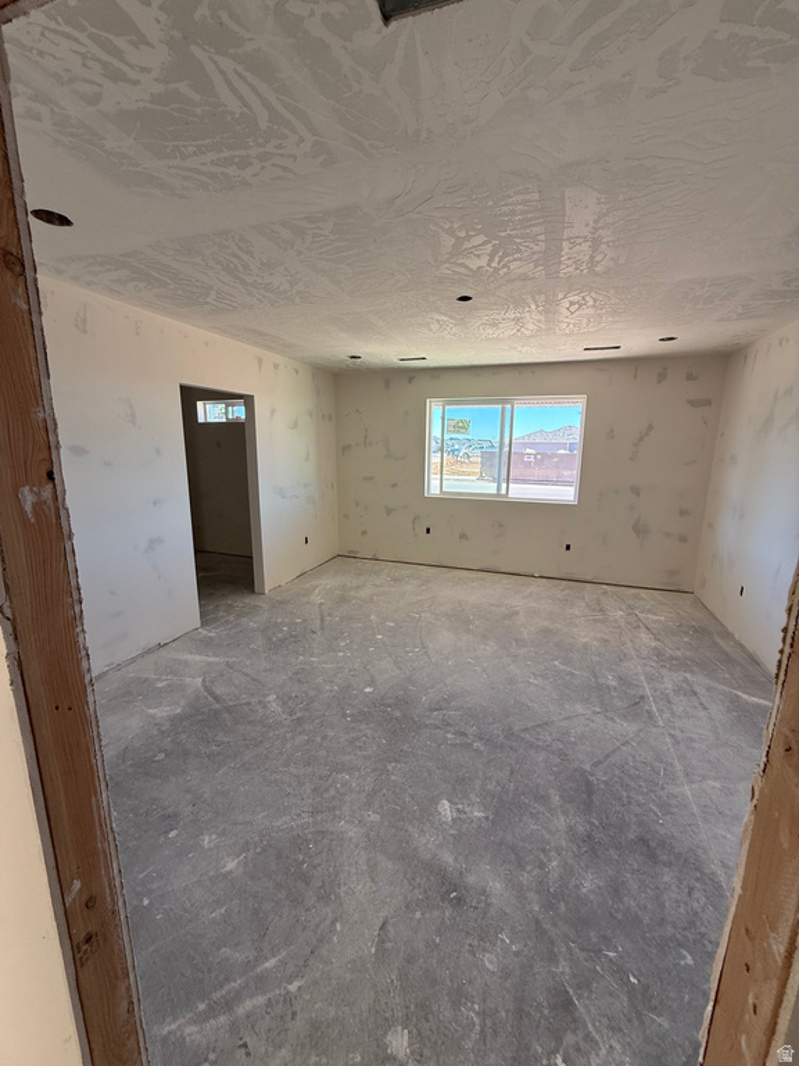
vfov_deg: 102.1
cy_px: 533
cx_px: 400
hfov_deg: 85.7
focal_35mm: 14
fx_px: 431
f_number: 2.2
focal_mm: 2.22
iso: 100
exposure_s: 1/99
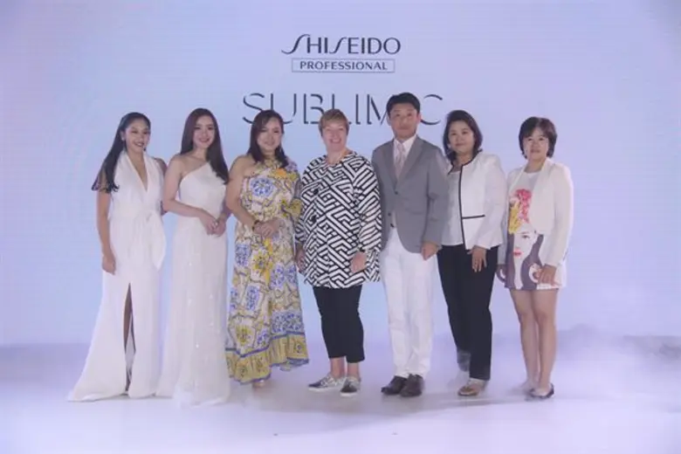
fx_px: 719
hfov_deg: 50.7
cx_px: 340
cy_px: 227
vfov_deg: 35.1
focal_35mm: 38
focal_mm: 38
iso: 500
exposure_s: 1/250
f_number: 4
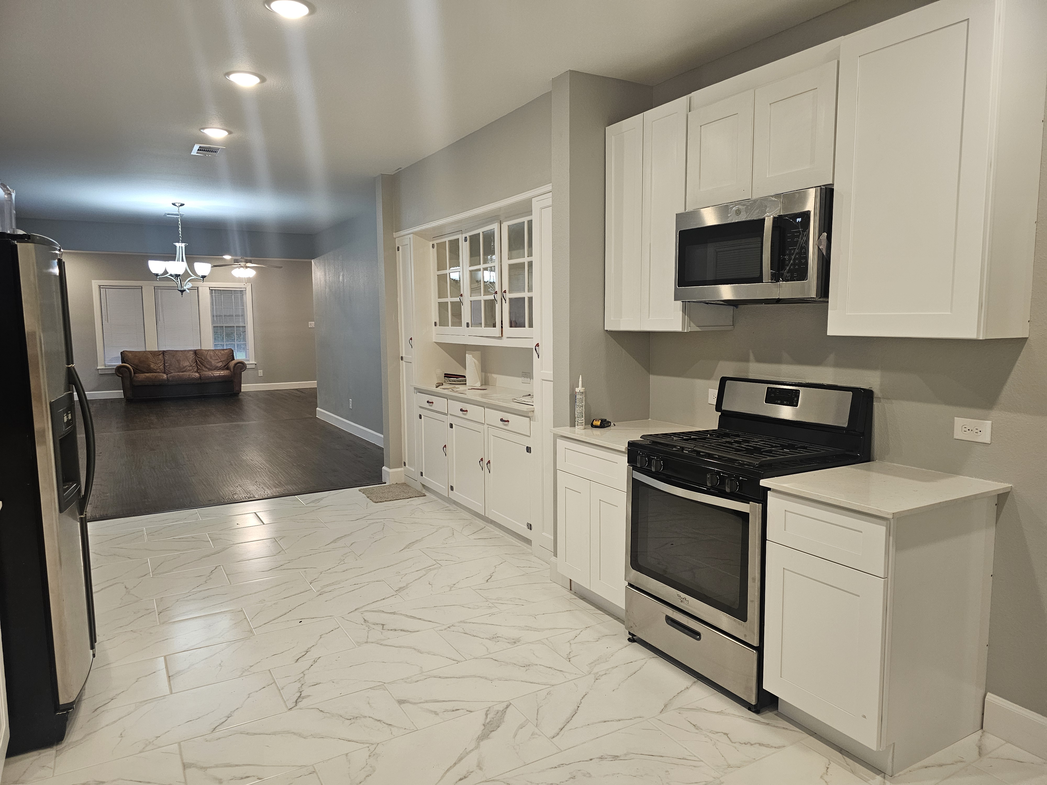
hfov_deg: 73.9
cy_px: 392
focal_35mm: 23
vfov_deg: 58.9
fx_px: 696
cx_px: 524
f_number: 1.7
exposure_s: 1/120
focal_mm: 6.3
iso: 200
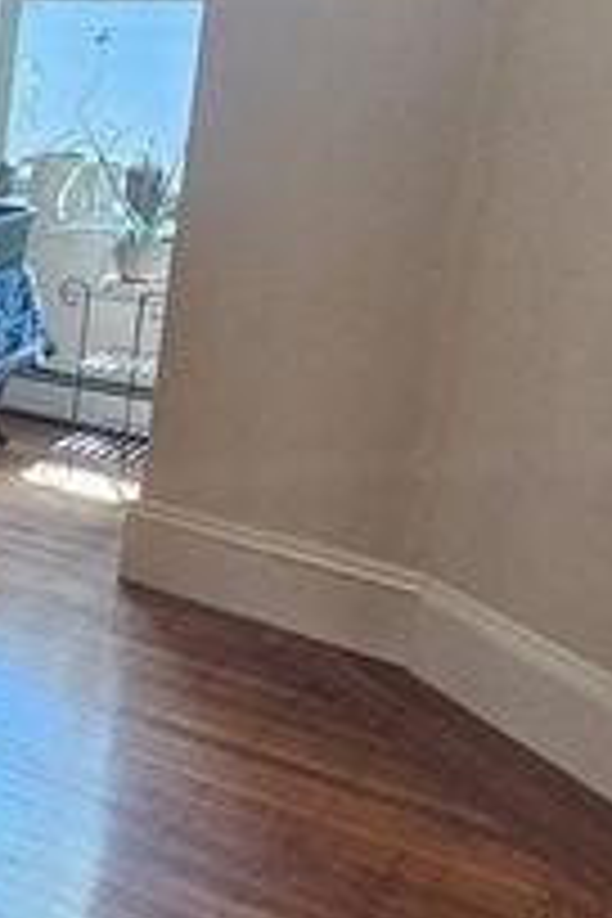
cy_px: 306
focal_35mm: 51
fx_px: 1300
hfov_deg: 19.6
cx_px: -495
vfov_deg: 38.4
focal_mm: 2.2
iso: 320
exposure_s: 1/30
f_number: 2.2
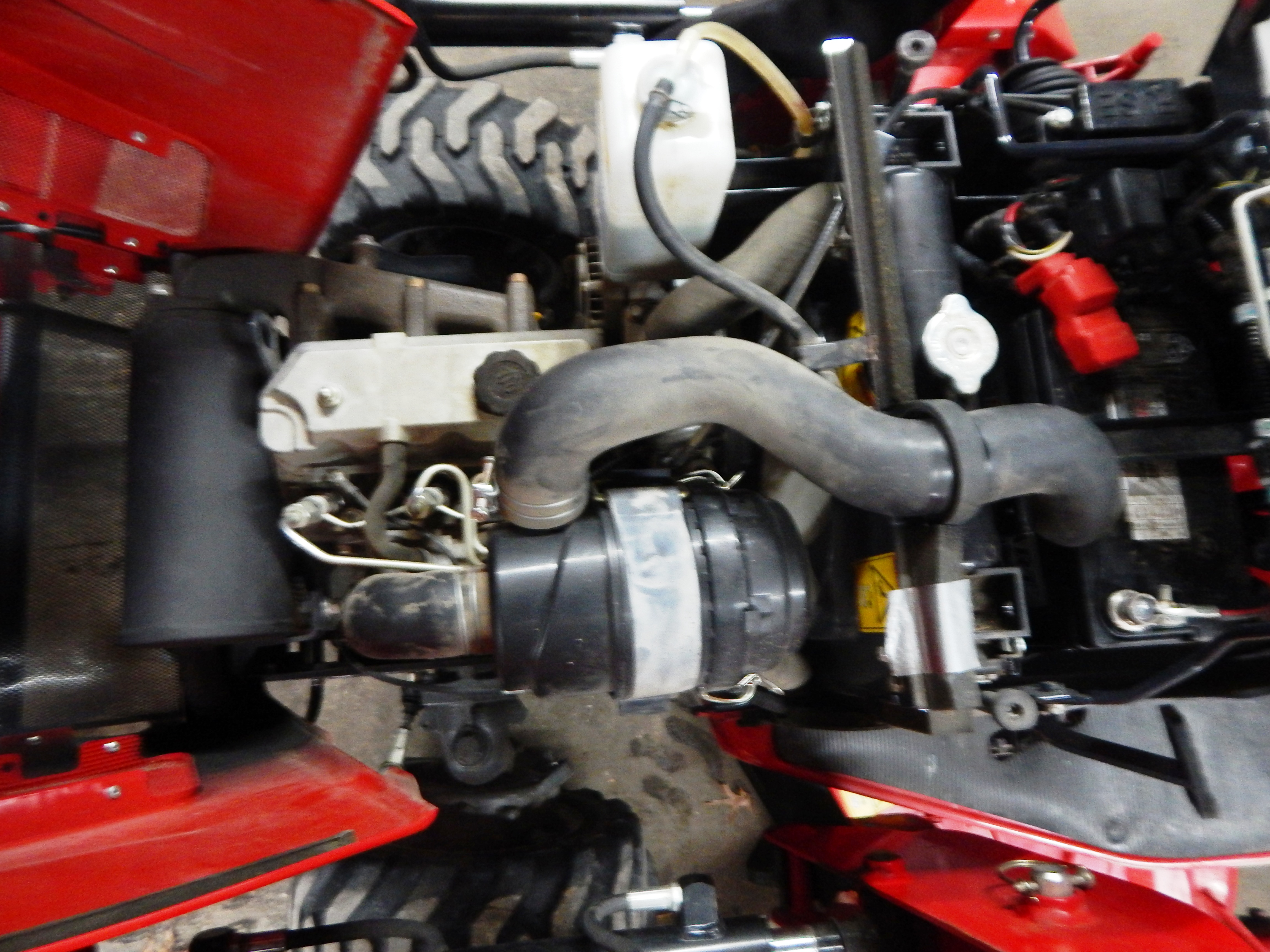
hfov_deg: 76.4
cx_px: 635
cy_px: 476
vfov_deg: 61.1
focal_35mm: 22
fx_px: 807
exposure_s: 1/15
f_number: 3
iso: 500
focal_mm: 4
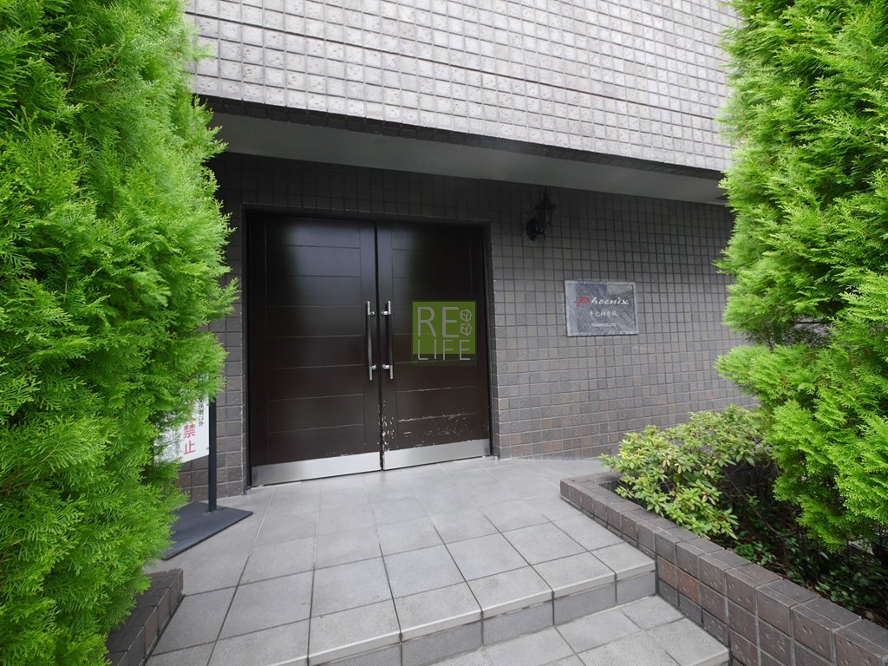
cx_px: 444
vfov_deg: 85.7
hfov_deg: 102.1
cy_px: 333
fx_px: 359
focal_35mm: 14
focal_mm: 7
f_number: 4
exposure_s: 1/60
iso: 160
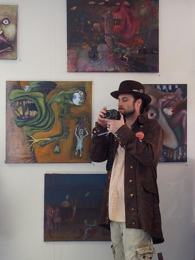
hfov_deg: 29.1
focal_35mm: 50
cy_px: 130
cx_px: 98
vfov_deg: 38.2
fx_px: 376
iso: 200
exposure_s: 1/60
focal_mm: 10.8
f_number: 2.8
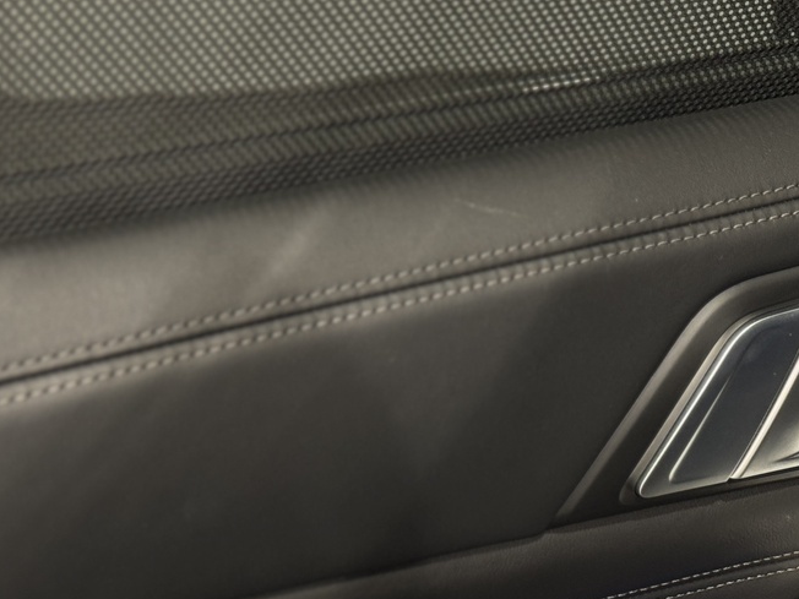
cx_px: 763
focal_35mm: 106
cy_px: 544
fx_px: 2447
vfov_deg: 13.8
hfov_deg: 18.2
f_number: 1.78
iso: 200
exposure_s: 1/33
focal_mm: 6.76
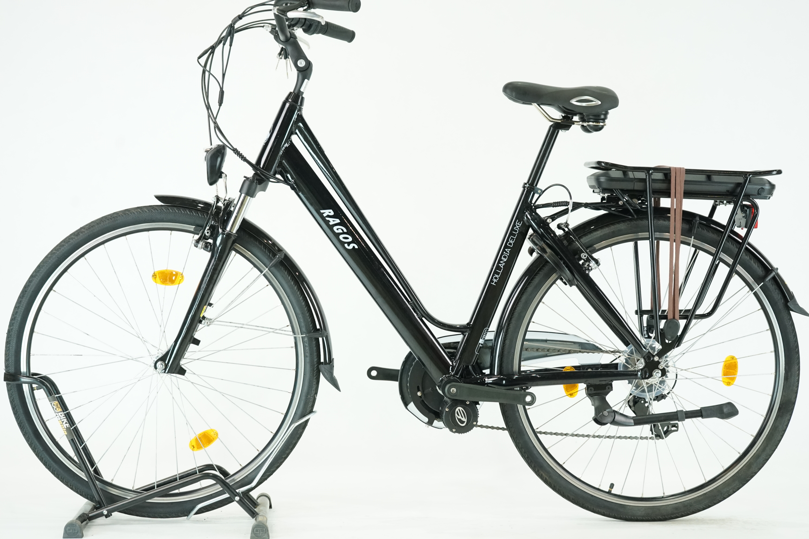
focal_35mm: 67
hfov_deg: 30.1
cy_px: 270
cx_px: 404
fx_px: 1506
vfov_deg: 20.3
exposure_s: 1/200
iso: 2500
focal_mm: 67
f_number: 5.6
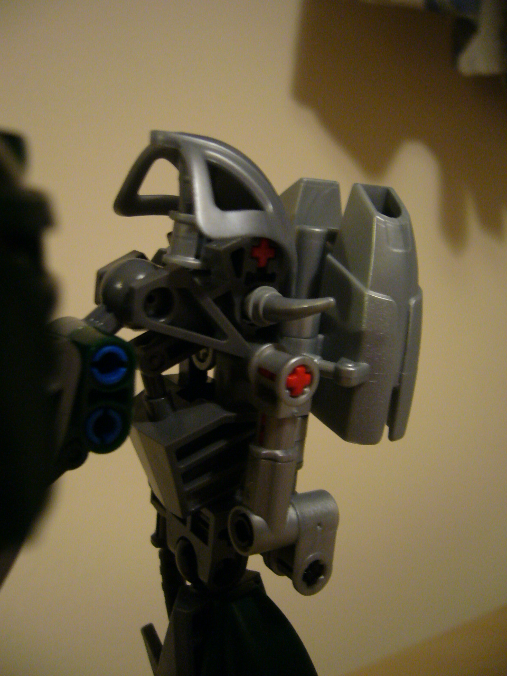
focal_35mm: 35
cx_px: 254
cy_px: 338
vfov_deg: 52.6
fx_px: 683
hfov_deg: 40.7
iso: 200
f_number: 2.8
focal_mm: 5.8
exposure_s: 1/5
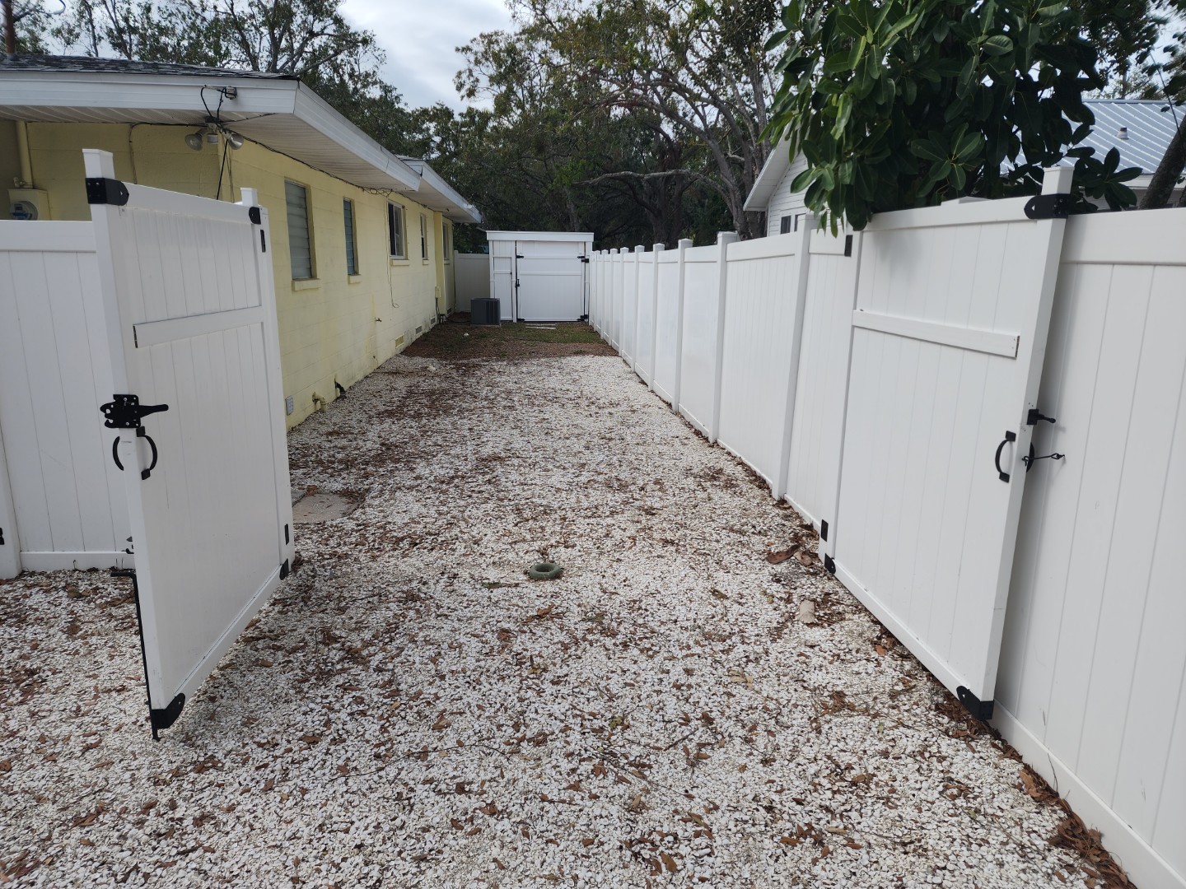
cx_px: 593
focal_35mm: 23
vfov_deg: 58.9
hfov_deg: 73.9
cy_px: 444
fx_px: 788
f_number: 1.8
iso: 12
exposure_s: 1/779
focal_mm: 6.4
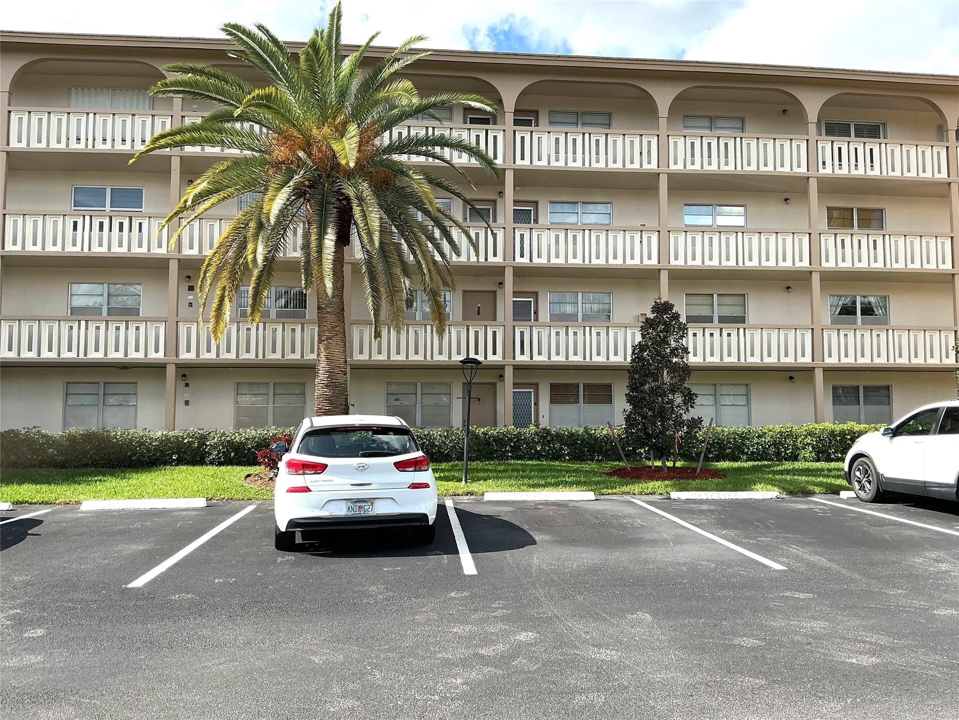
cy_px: 360
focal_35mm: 29
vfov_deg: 48.2
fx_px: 803
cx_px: 480
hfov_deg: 61.7
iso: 25
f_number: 1.8
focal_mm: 3
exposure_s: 1/912
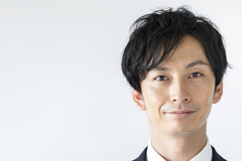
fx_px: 1888
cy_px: 118
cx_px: 165
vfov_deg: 4.9
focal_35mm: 281
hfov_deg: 7.3
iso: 400
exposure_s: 1/200
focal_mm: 148
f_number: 2.8
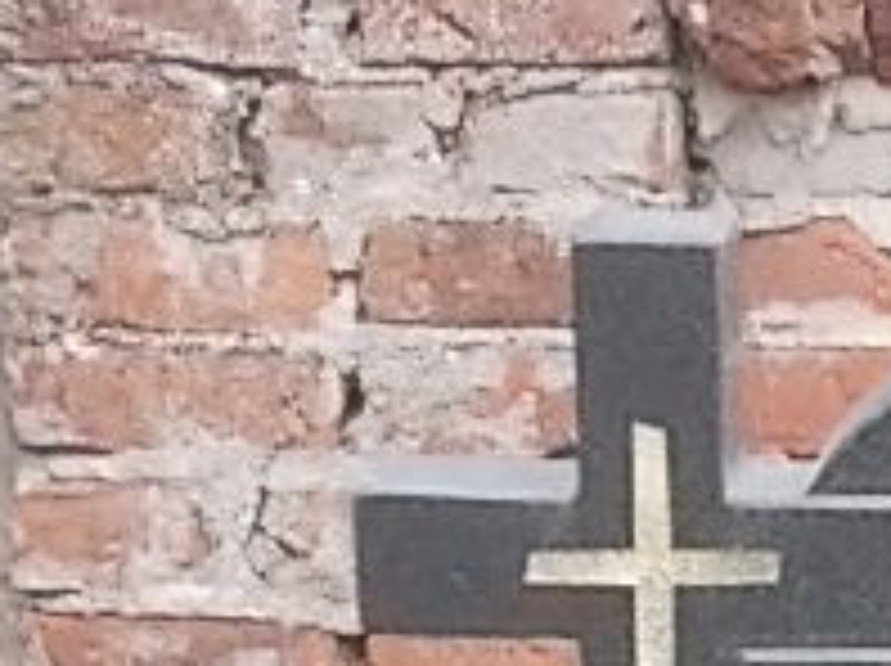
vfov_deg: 6.3
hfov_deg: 8.4
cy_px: 1066
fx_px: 5913
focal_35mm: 230
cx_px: 1314
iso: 80
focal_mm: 10
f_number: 4.3
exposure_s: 1/80
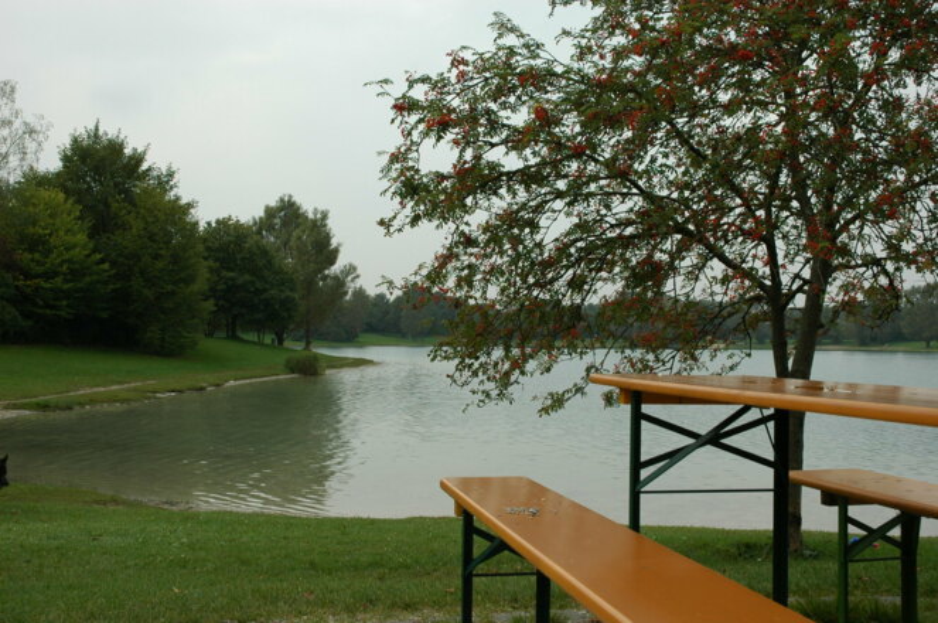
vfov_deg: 32.9
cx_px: 469
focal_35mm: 40
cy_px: 312
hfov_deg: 48.0
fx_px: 1054
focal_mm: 27
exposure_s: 1/250
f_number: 10
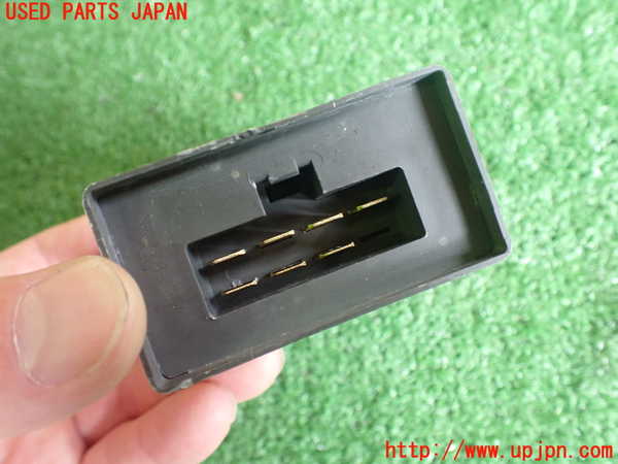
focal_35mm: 30
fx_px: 536
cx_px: 309
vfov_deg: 46.8
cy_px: 232
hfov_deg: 60.0
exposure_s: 1/50
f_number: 2.3
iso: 800
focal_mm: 5.4
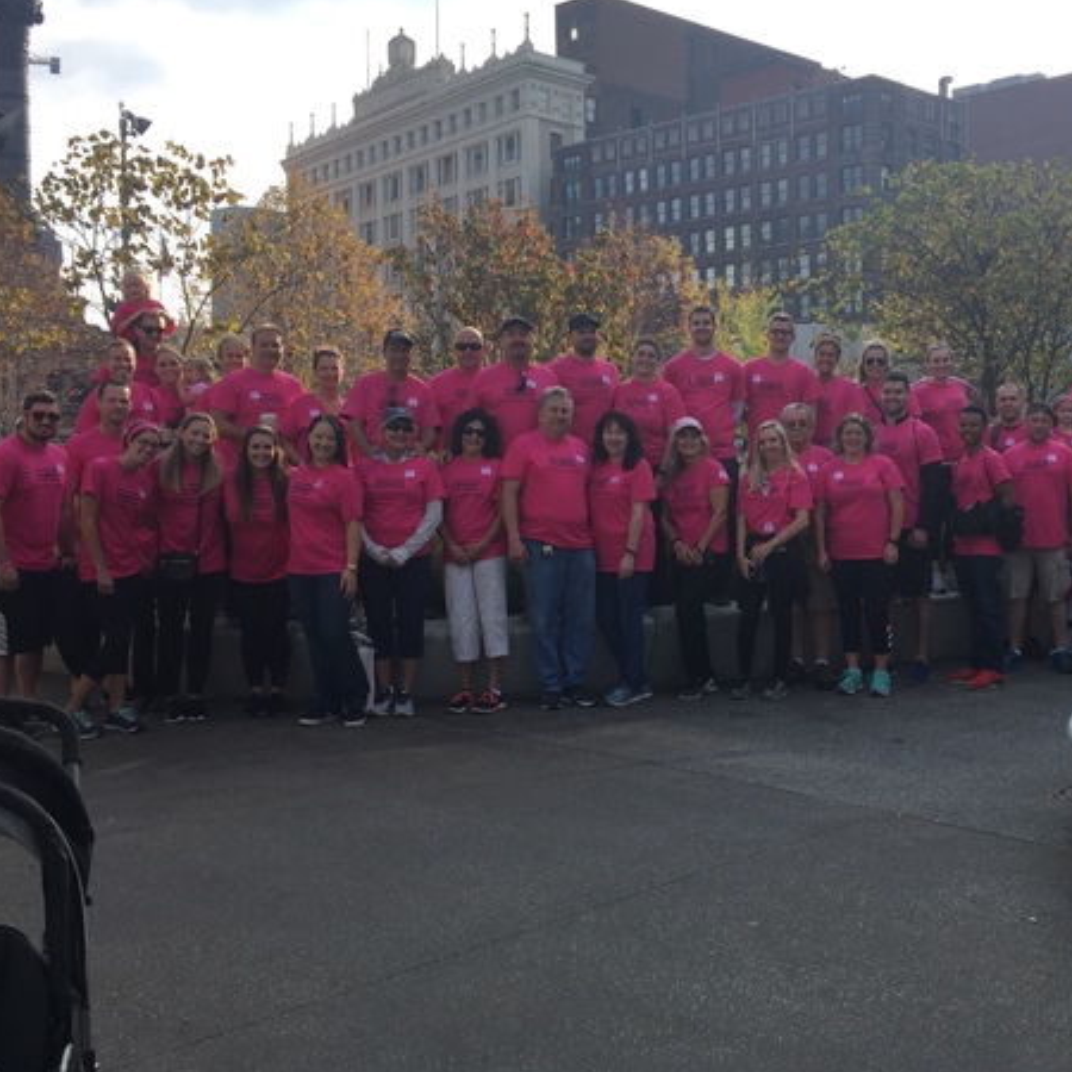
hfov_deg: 40.1
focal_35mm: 41
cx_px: 767
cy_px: 517
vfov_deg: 40.9
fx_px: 1437
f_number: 2.2
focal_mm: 4.15
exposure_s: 1/1014
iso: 32
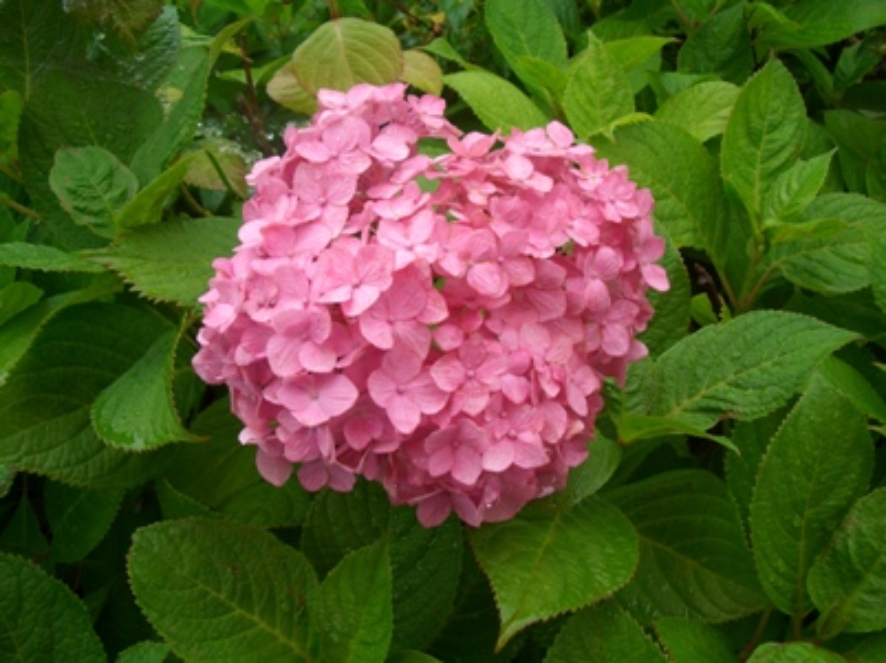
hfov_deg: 52.7
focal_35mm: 35
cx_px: 443
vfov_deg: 40.7
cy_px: 332
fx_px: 895
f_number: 2.6
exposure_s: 1/100
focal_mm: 5.8
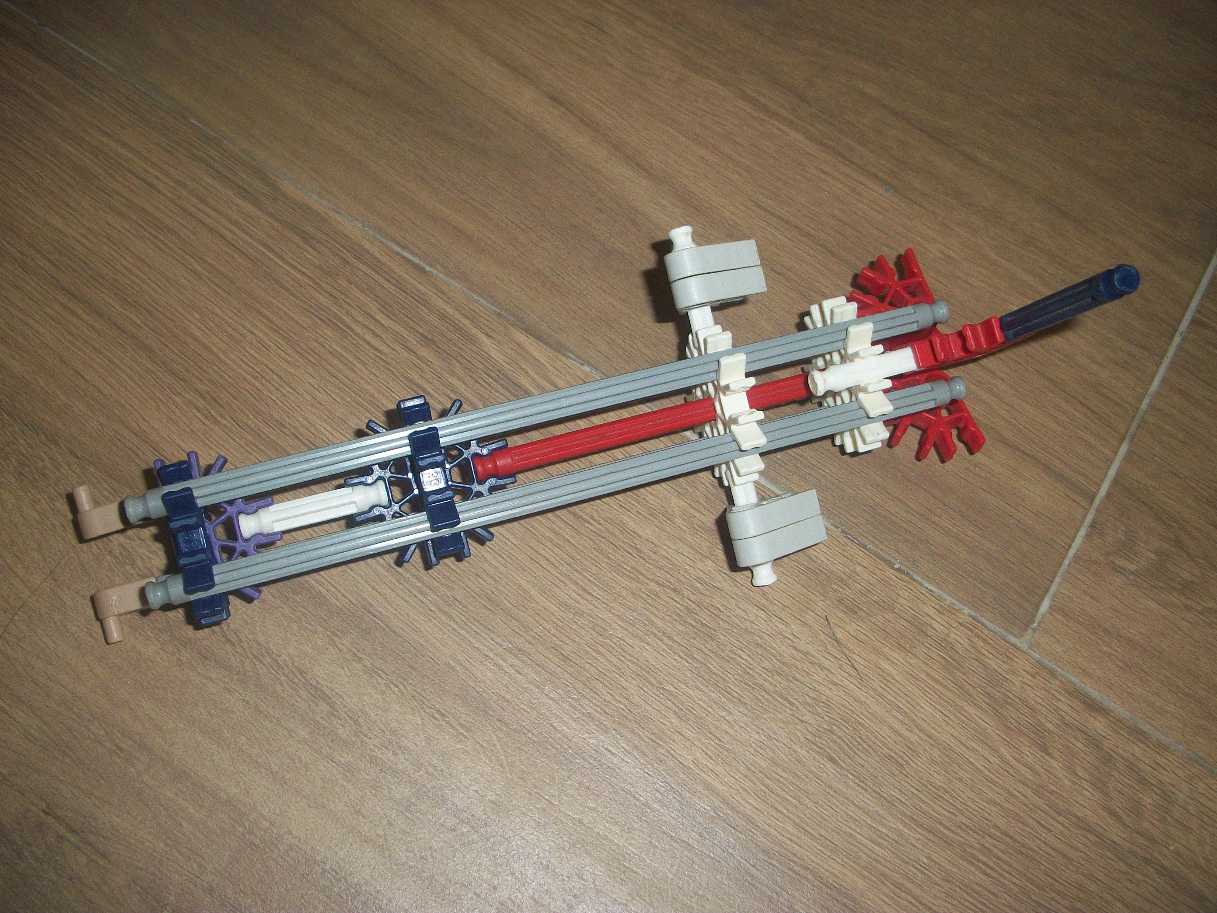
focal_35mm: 35
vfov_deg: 40.7
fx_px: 1231
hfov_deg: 52.6
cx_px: 608
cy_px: 456
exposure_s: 1/60
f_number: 3.1
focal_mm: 6.3
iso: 160
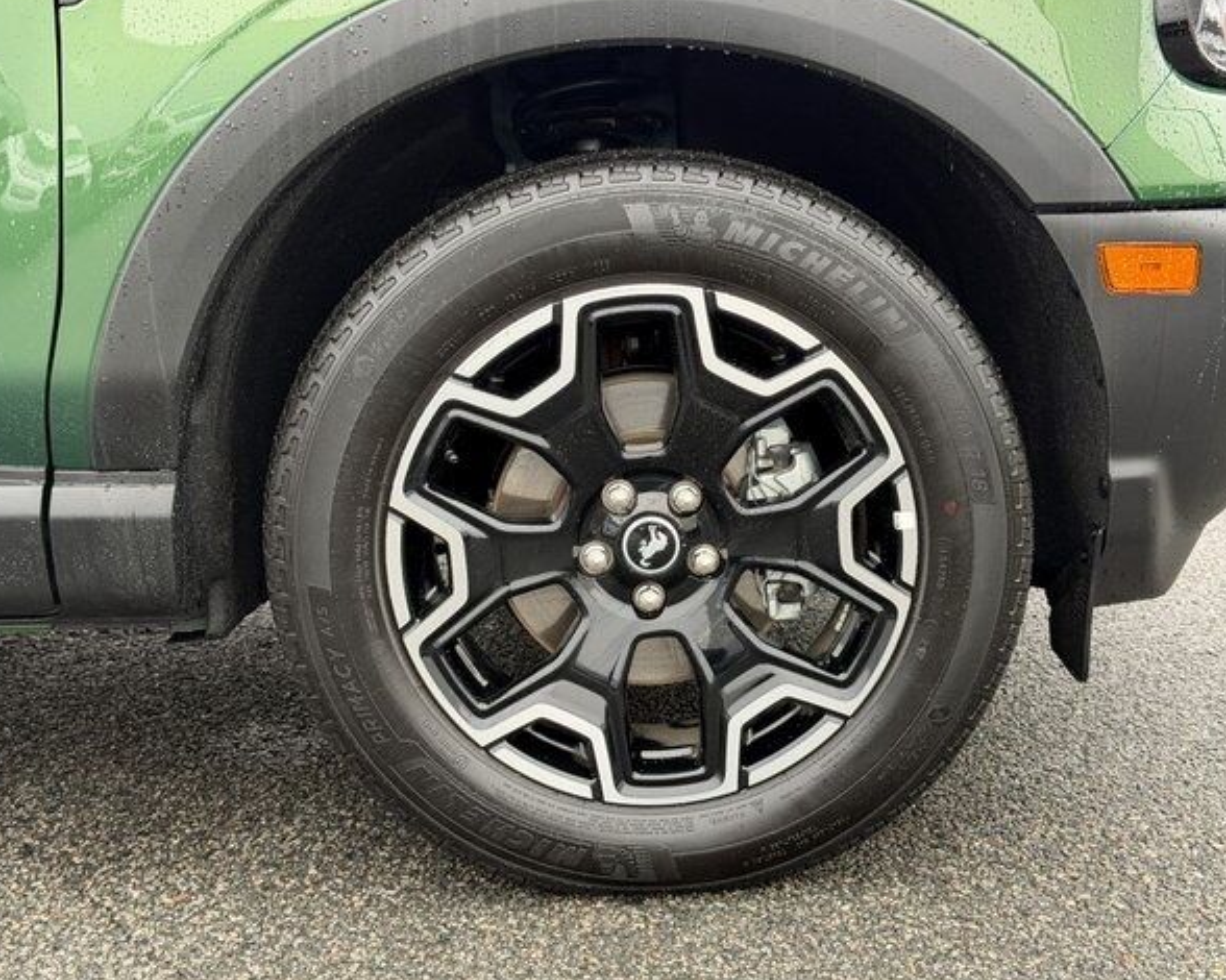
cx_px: 638
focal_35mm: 51
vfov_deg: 29.7
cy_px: 486
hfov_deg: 36.7
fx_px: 1850
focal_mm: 6.76
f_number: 1.78
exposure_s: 1/60
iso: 100
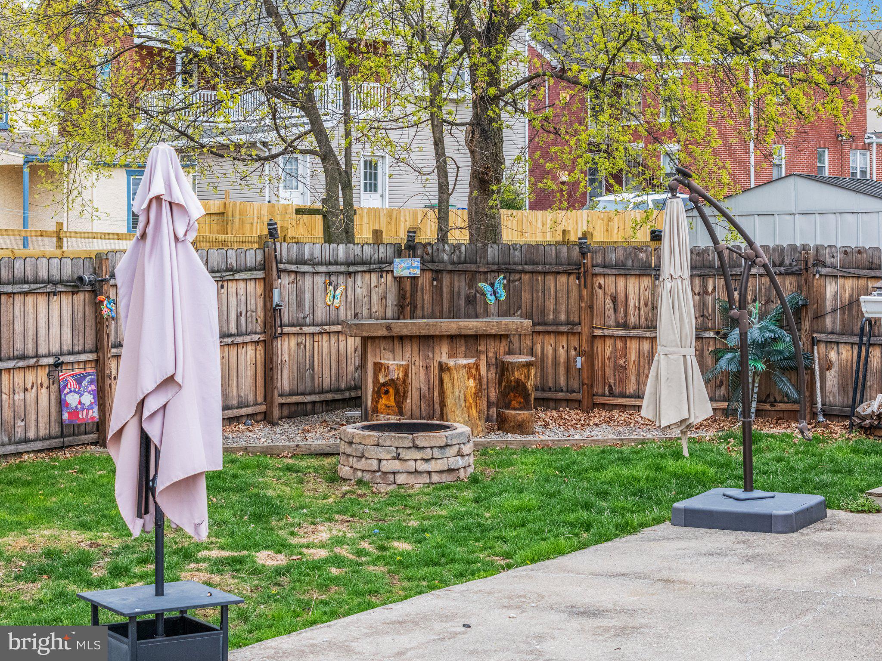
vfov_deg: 21.0
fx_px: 1784
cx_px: 441
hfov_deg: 27.8
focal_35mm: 70
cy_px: 330
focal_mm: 19.35
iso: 140
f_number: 2.8
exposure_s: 1/160
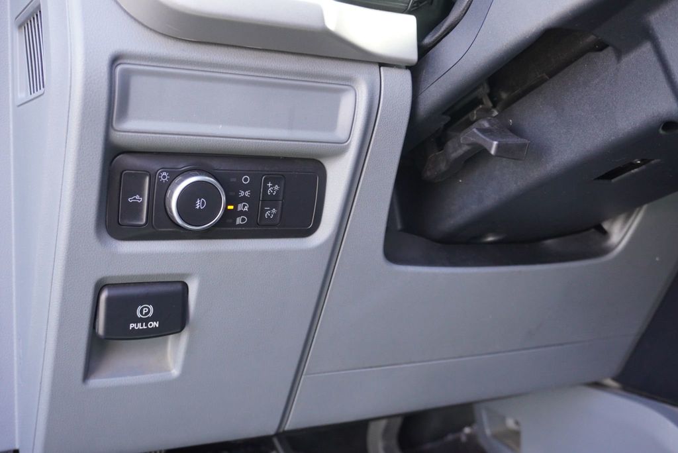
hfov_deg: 47.9
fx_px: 763
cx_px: 339
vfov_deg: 33.1
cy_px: 226
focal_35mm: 40
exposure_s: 1/160
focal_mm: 27
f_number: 4.5
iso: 1250
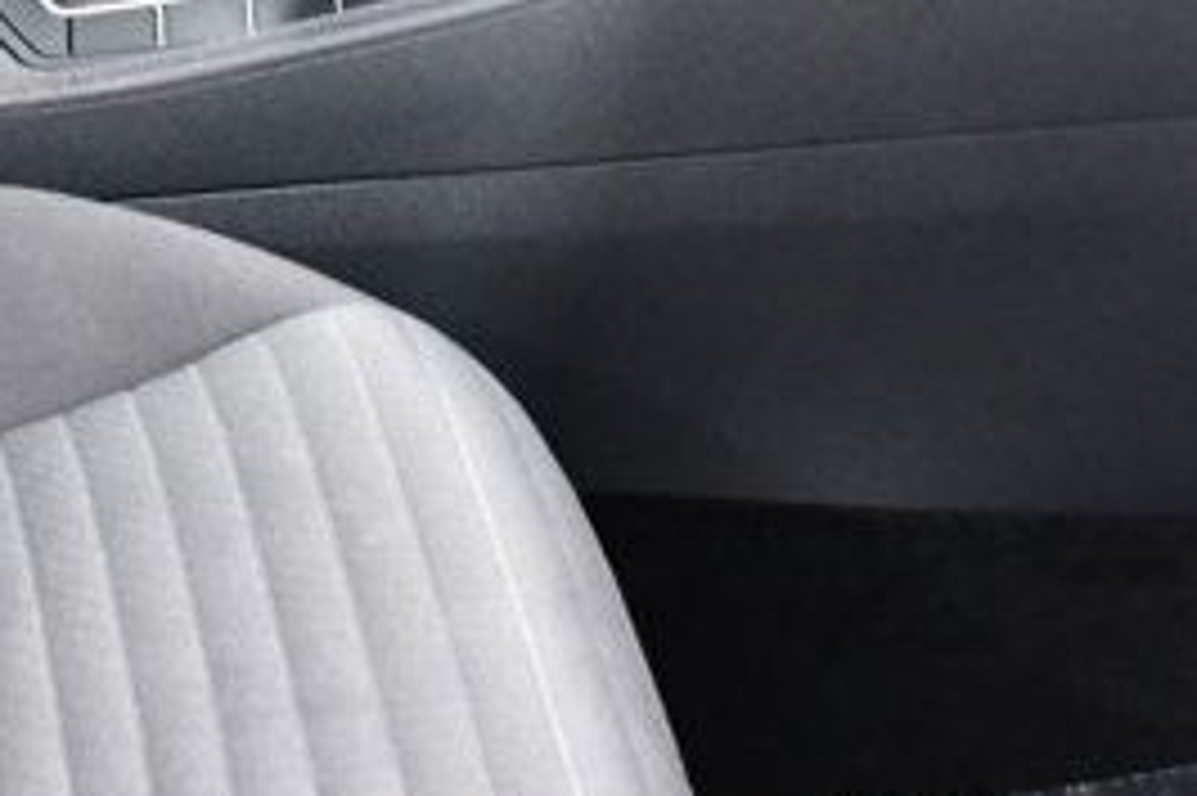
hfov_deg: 18.8
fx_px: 3456
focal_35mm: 104
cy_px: -265
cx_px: -158
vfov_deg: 12.7
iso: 2500
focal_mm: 18
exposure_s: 1/60
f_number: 4
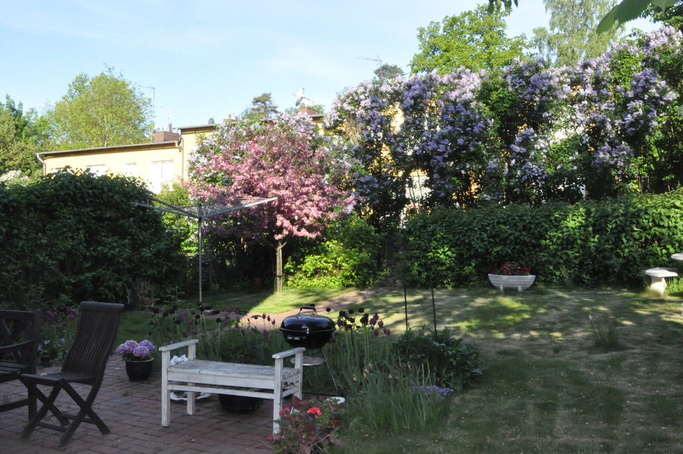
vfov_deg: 36.8
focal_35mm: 36
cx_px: 342
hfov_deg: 53.2
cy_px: 227
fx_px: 682
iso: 3200
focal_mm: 24
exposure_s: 1/200
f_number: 25
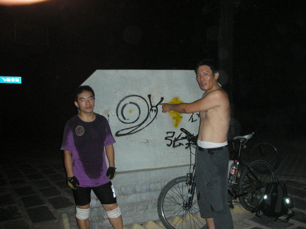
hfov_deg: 52.6
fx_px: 309
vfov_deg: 40.7
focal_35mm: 35
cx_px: 153
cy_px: 114
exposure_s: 1/60.1
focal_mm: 5.8
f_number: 3
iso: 200
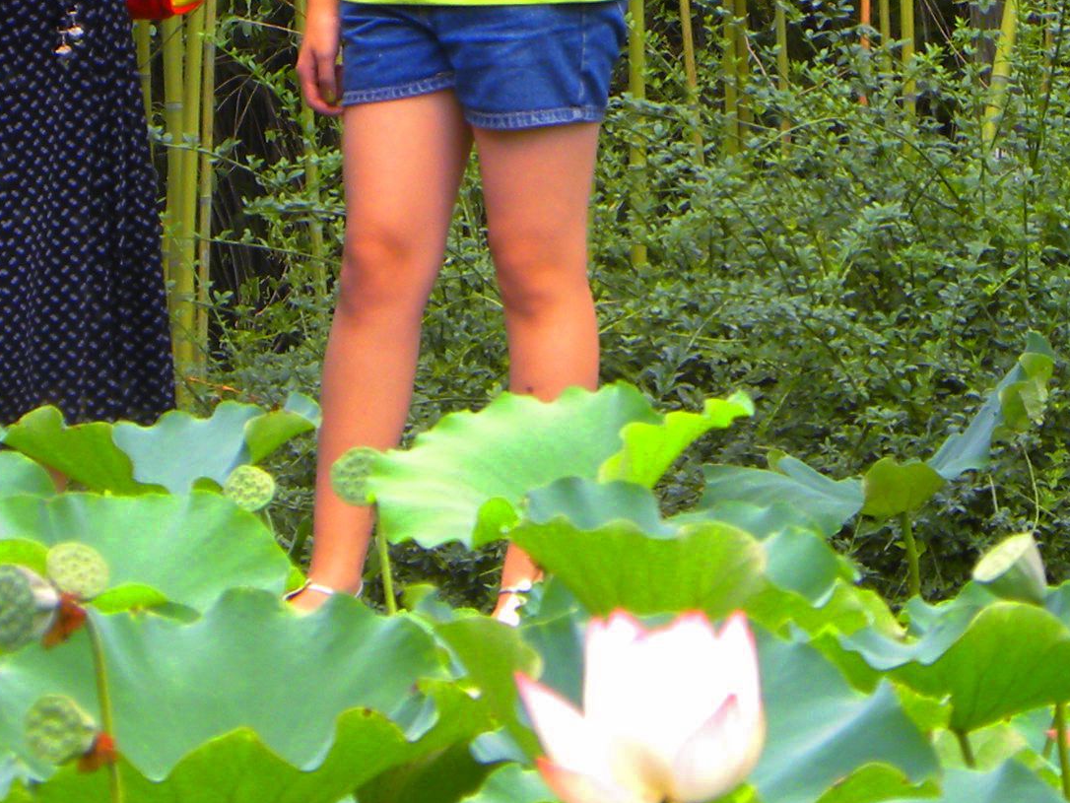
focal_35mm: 637
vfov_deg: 2.3
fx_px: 19694
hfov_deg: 3.1
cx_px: 711
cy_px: -69
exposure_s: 1/124
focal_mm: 37.7
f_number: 4.5
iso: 64
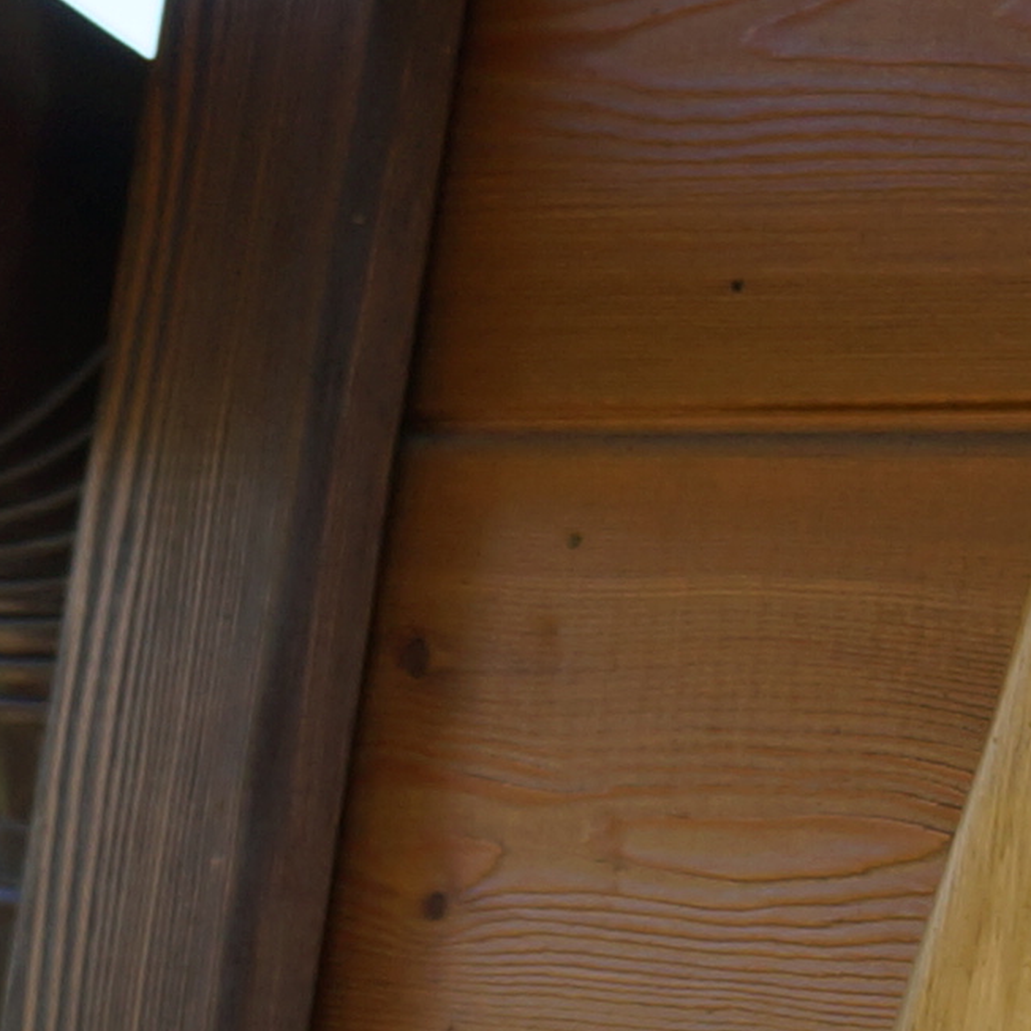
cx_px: 1298
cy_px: 904
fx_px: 6470
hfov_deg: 9.0
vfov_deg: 9.1
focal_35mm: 192
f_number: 5
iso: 100
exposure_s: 1/200
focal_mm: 20
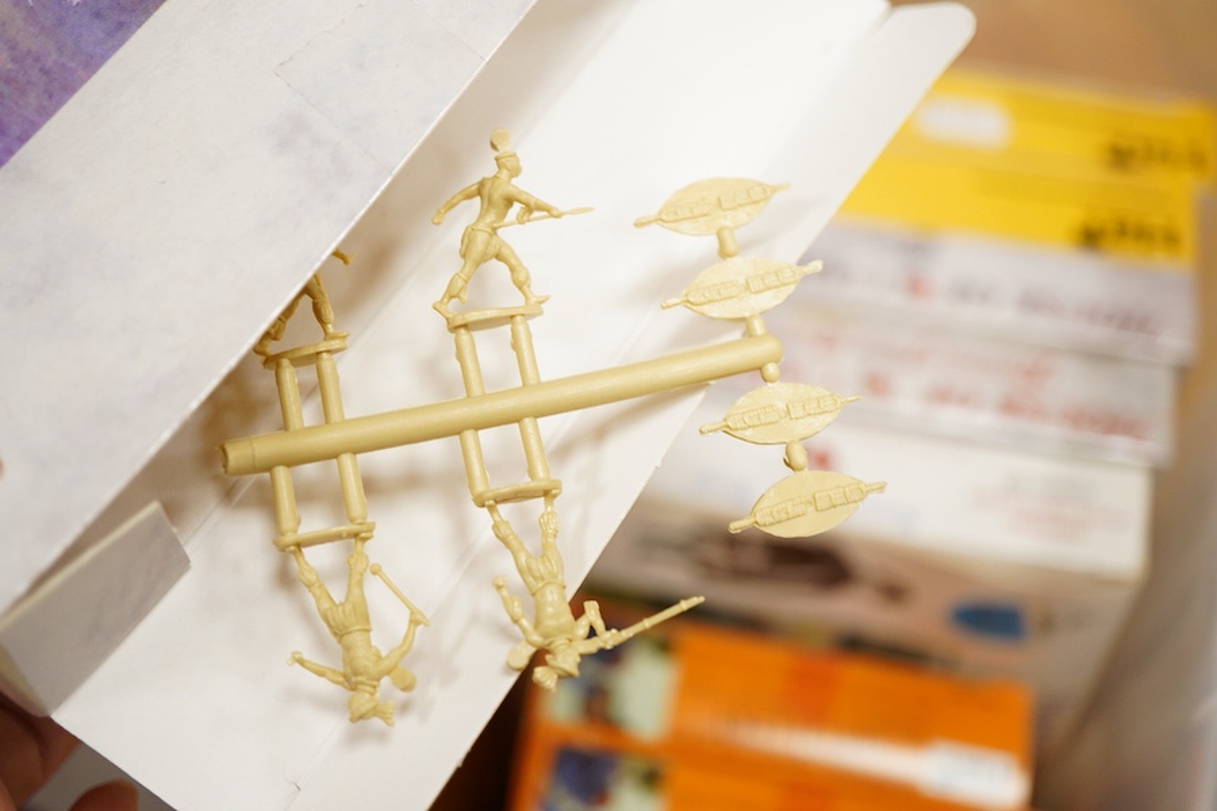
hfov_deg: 43.6
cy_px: 406
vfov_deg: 29.9
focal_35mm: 45
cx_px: 608
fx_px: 1521
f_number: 3.5
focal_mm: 30
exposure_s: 1/125
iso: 1250
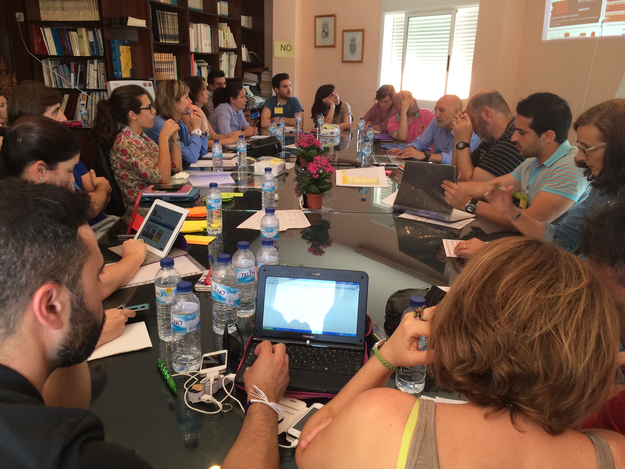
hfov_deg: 61.7
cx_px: 312
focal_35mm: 29
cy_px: 234
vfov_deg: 48.2
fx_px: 524
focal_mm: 4.15
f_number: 2.2
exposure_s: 1/30
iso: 32
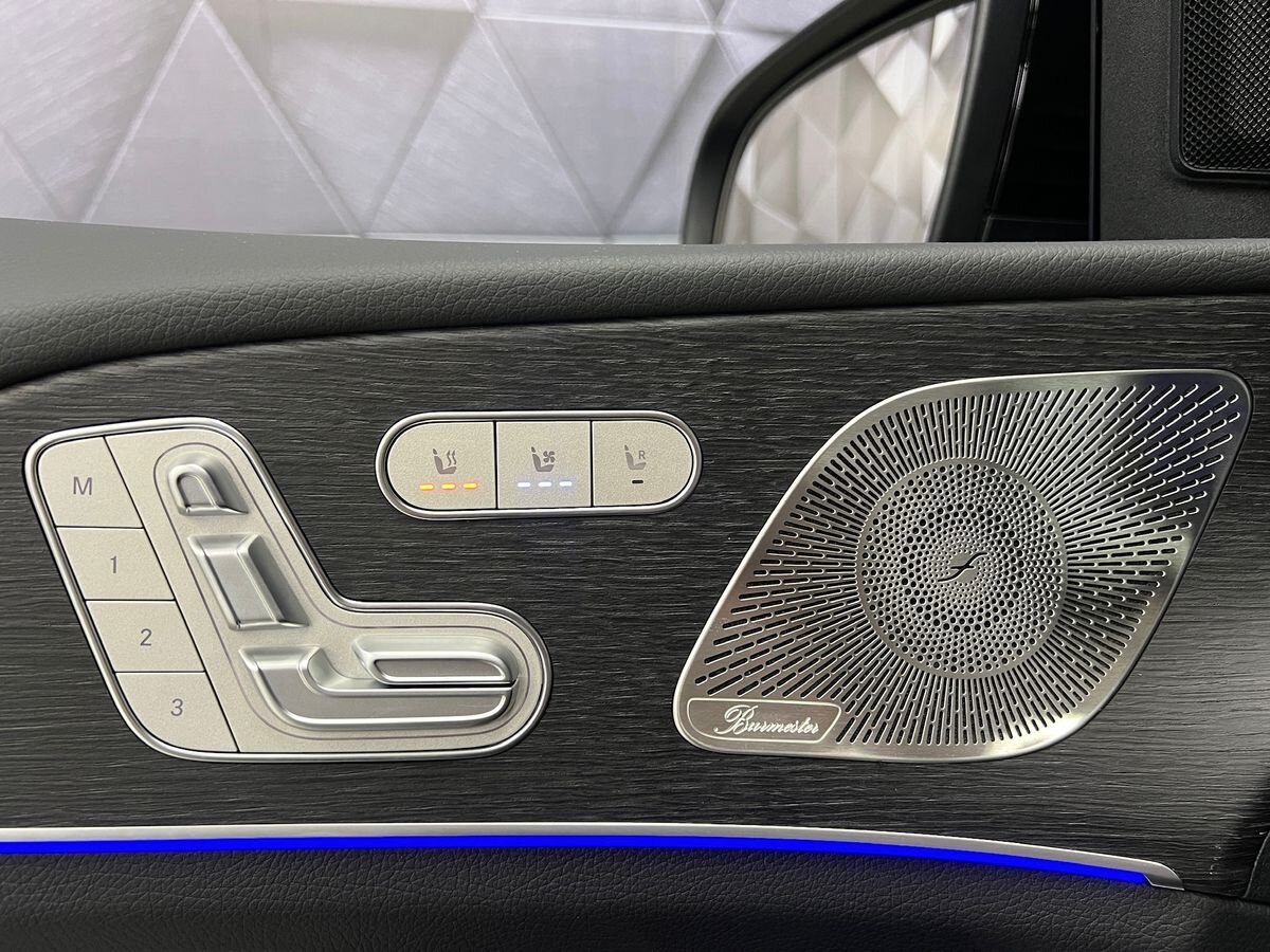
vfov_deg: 53.1
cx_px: 635
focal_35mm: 26
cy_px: 476
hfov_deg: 67.3
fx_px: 954
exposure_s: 1/57
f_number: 1.5
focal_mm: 5.7
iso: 320
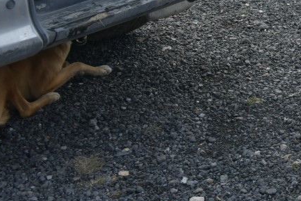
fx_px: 970
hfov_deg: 15.6
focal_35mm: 116
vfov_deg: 11.4
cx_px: 510
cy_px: -86
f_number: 7.1
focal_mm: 31
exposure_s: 1/250
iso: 250
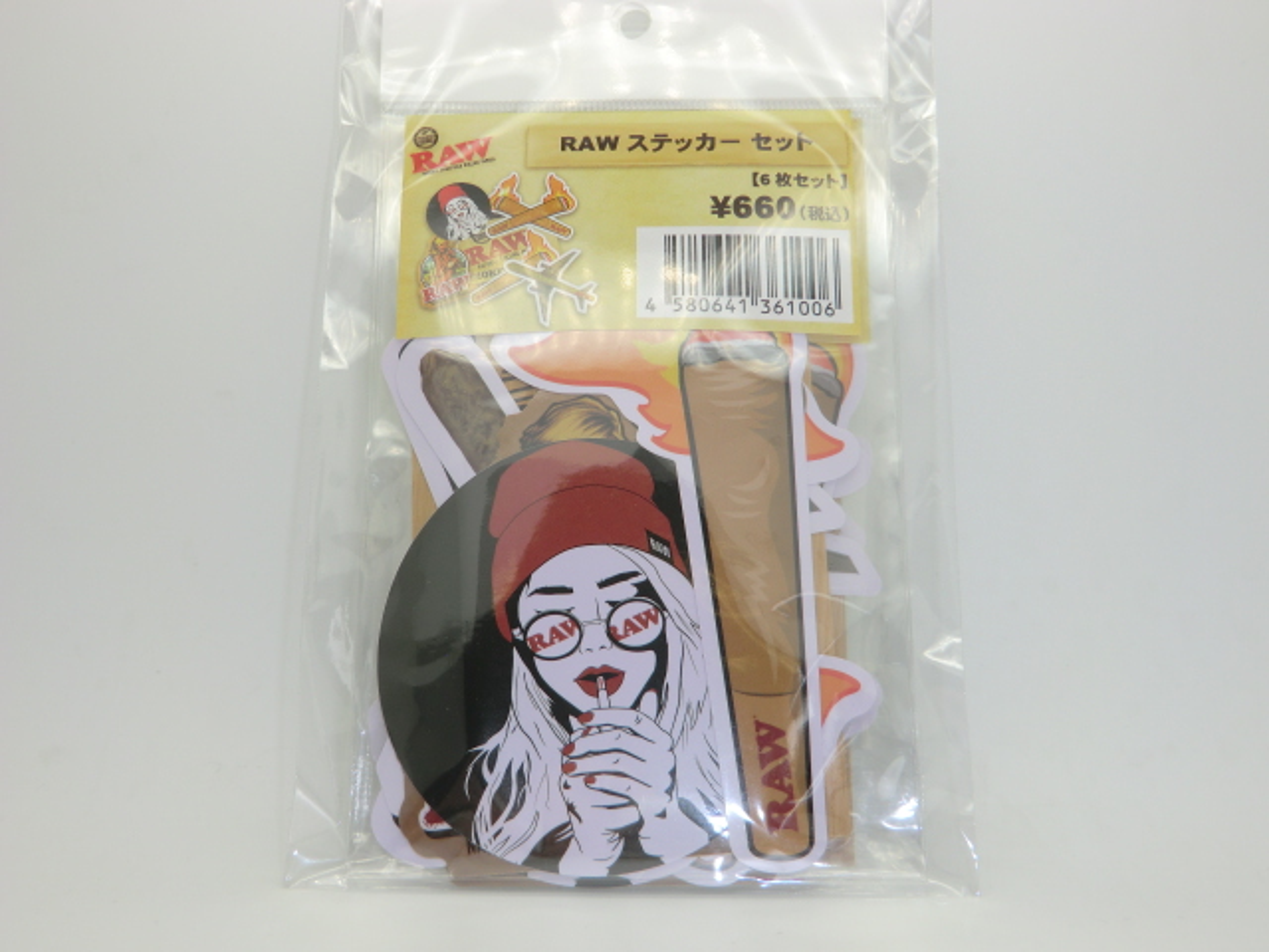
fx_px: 1466
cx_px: 634
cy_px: 476
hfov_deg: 46.8
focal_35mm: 40
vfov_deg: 36.0
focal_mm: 7.1
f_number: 3.8
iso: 64
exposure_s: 1/200
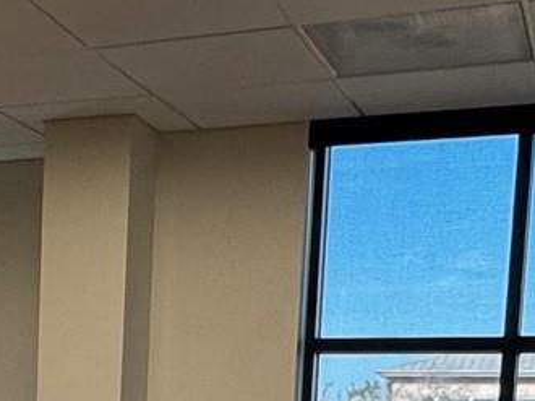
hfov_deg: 21.7
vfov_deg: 15.6
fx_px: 1344
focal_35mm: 87
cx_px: -8
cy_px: 609
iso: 160
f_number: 2.2
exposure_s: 1/120
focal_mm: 2.22
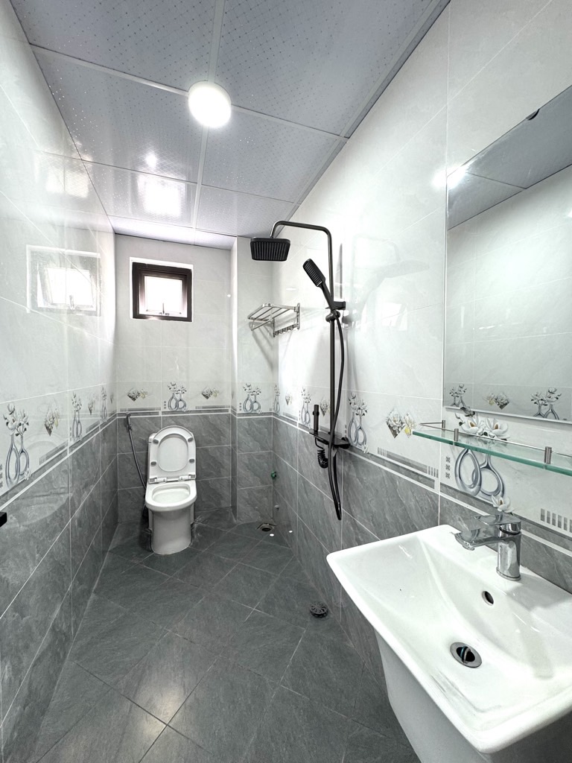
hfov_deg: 85.7
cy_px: 382
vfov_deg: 102.1
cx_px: 286
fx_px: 308
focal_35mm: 14
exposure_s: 1/100
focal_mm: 2.22
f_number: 2.2
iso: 160
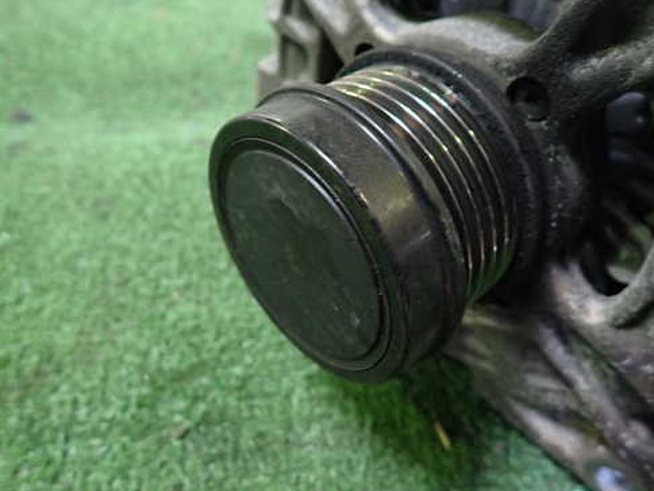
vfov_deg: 45.4
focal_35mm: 31
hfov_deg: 58.2
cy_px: 231
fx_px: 586
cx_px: 361
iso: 500
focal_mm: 4.5
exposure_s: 1/30
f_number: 2
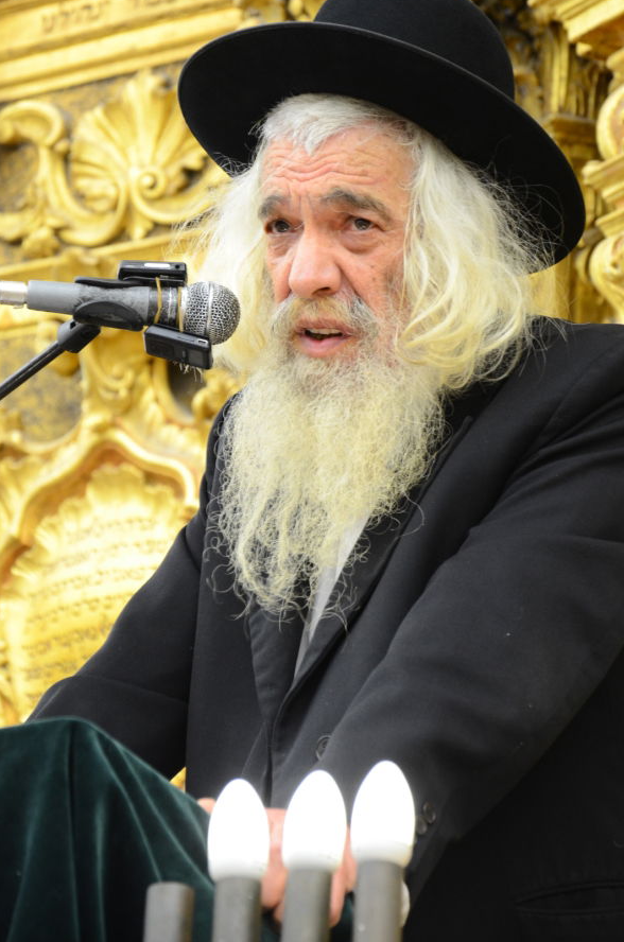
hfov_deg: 7.5
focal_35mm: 182
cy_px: 400
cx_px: 322
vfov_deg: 11.3
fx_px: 4743
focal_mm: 105
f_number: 5.6
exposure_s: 1/80
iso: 1000
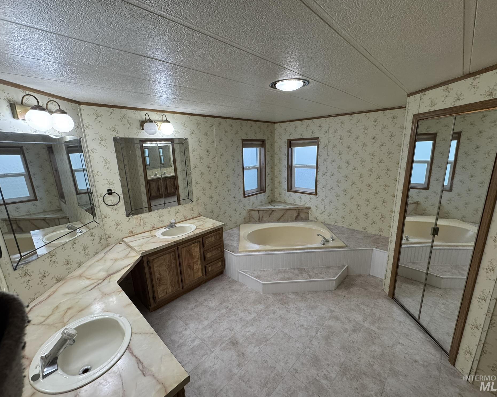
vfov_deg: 84.0
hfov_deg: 96.8
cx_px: 252
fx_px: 221
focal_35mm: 15
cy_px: 202
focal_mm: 2.22
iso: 320
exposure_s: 1/120
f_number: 2.2
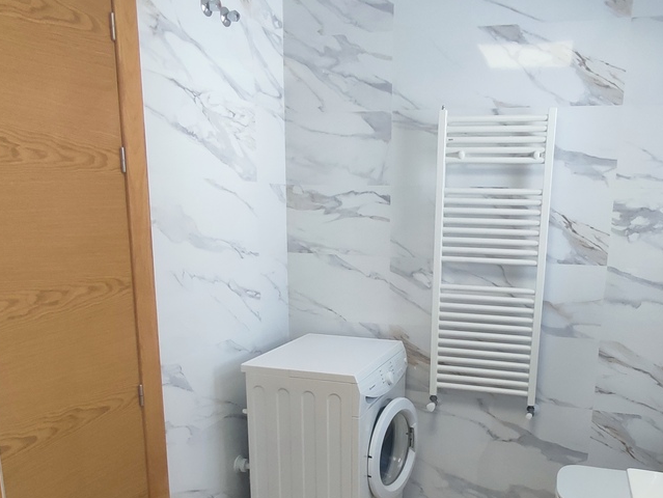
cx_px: 384
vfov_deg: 43.2
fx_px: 613
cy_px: 355
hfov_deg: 56.5
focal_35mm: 32
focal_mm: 1.65
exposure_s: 1/100
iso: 193
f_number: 2.2
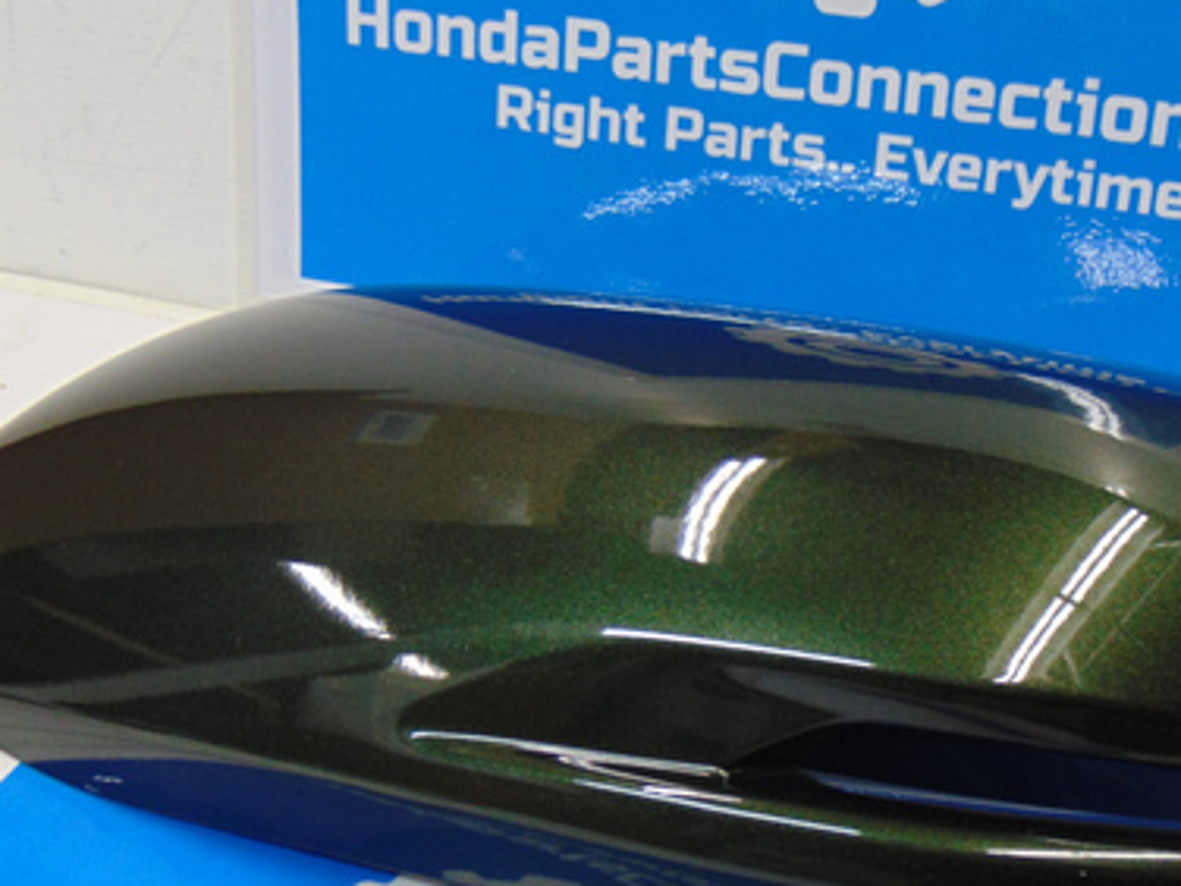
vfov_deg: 28.5
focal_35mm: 51
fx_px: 1740
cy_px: 537
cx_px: 820
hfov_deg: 37.0
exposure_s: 1/30
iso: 100
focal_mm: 5.4
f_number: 3.1
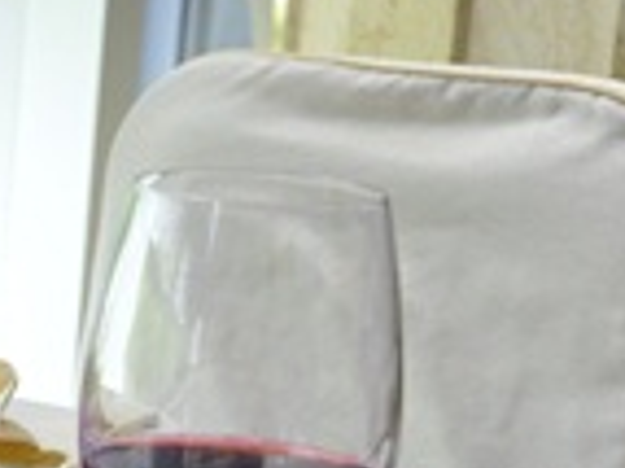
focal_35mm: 183
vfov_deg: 8.1
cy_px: 464
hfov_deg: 10.1
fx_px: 3301
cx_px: -599
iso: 400
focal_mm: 28
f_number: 4
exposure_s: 1/100
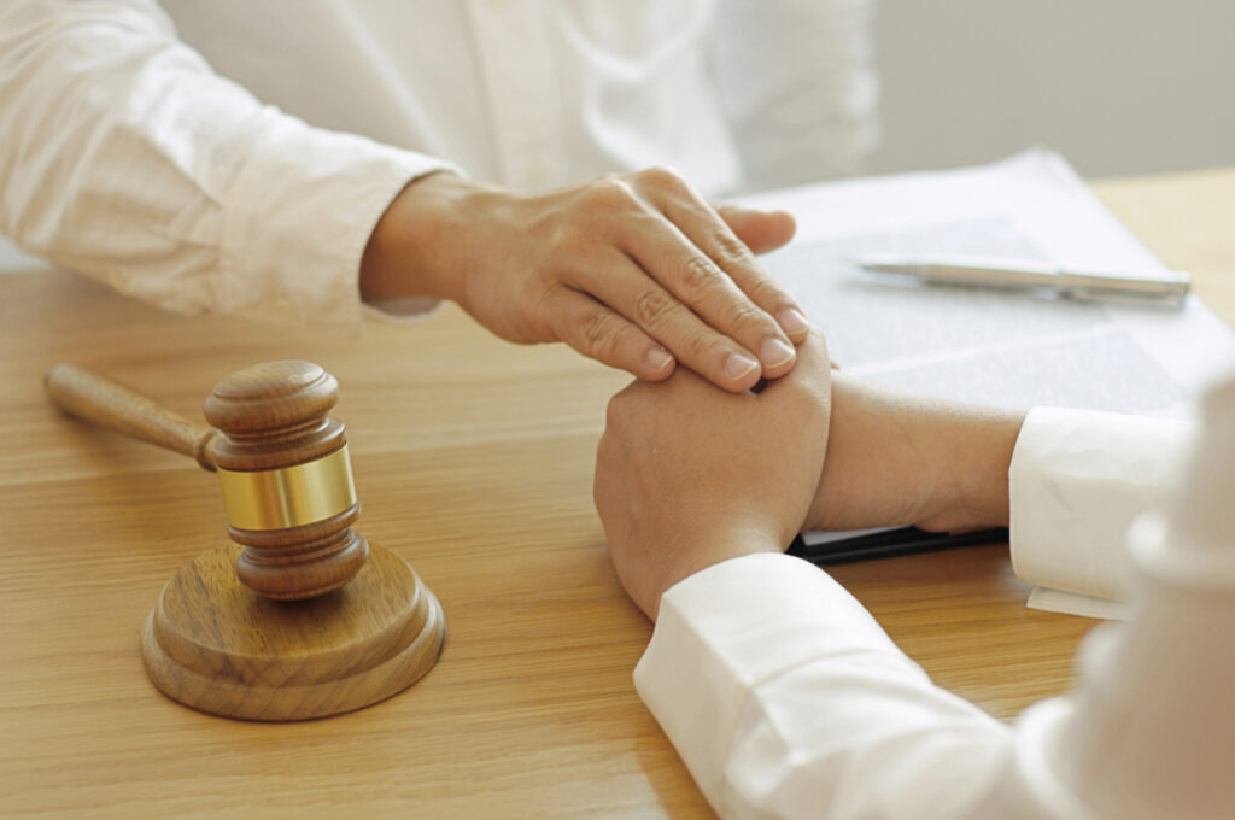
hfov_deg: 27.0
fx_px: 2570
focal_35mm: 75
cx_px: 618
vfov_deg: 18.1
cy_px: 410
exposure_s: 1/100
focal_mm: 50
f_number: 2.8
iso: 360
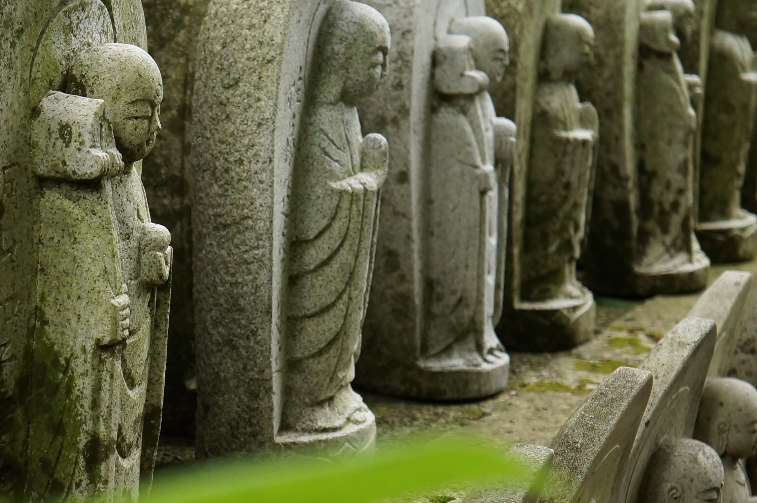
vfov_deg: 12.6
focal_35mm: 108
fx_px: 2271
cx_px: 141
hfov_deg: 18.7
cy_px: 308
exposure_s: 1/60
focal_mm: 33
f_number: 4.5
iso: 500
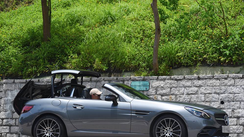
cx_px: 122
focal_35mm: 153
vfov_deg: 7.9
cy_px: 81
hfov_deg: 14.0
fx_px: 990
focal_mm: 145
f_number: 6.3
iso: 100
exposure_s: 1/100
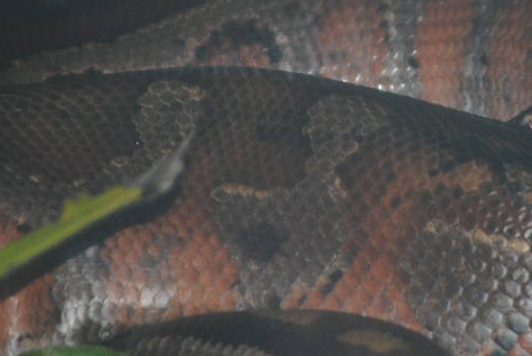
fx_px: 9421
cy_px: -29
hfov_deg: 3.2
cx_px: 499
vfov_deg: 2.2
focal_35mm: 637
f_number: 5
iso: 200
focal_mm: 135
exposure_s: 1/60
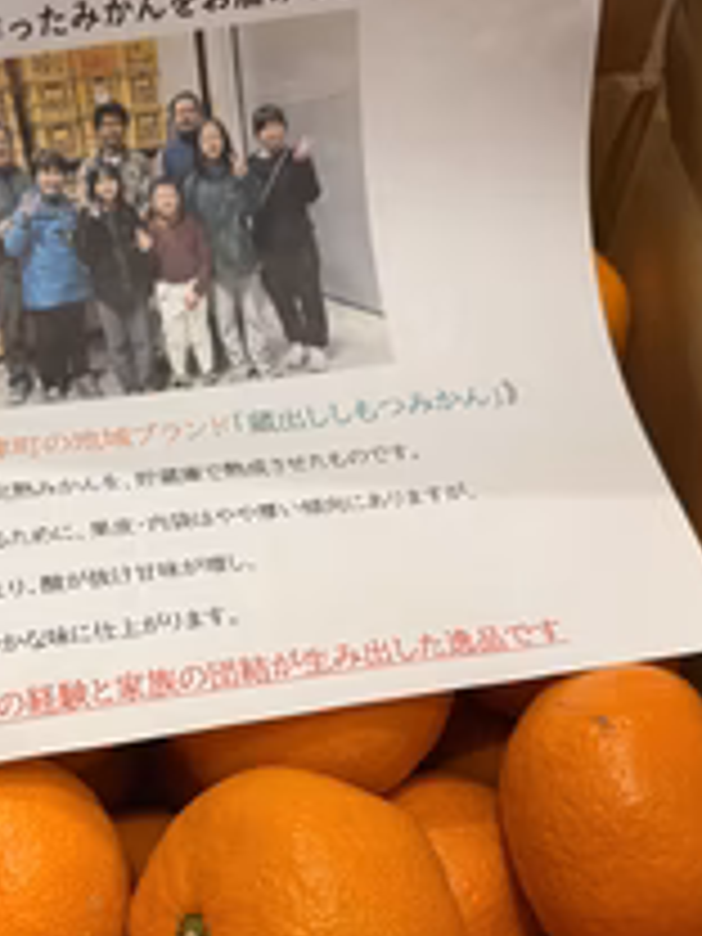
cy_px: 680
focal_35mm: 50
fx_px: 1352
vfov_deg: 37.4
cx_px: 140
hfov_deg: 28.5
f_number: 1.6
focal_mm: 5.96
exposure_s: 1/50
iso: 160
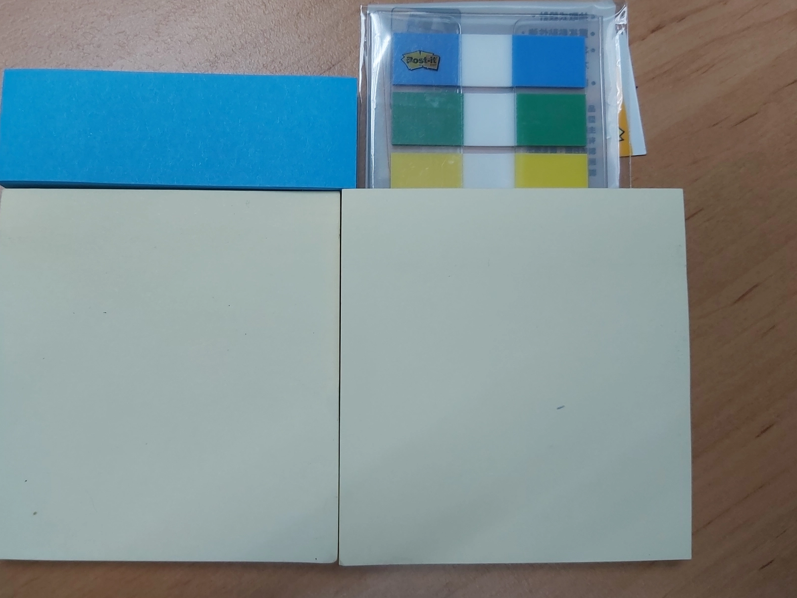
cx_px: 331
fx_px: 714
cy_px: 255
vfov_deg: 45.3
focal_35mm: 31
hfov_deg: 58.0
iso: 80
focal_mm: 3.92
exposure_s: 1/120
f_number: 1.7
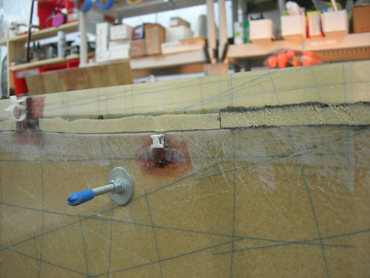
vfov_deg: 37.7
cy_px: 139
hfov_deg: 49.0
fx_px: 406
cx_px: 185
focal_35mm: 38
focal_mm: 7.8
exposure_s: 1/3.7
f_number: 2.8
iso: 78
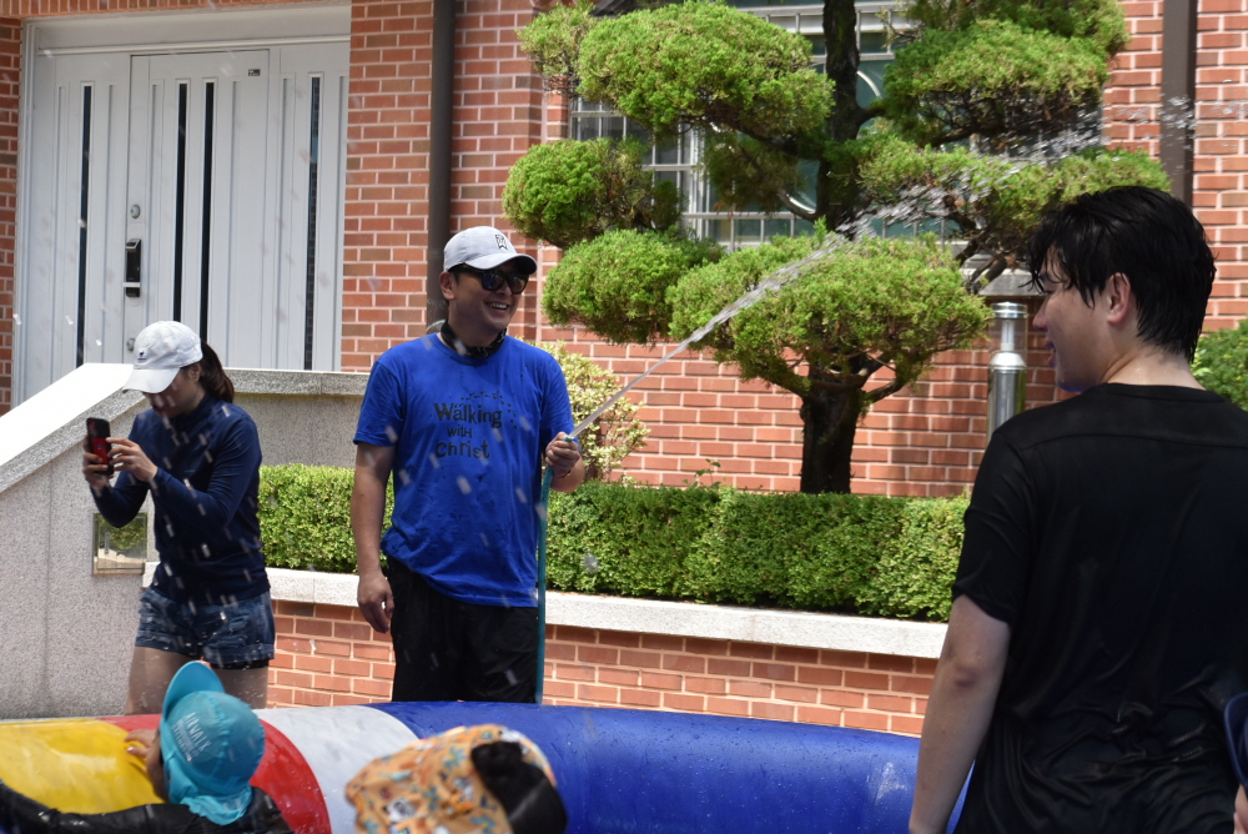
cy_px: 417
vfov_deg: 11.7
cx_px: 624
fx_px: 4058
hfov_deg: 17.5
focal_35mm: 117
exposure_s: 1/250
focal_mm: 78
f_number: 8
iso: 360
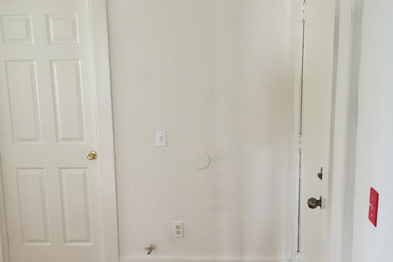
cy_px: 143
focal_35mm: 37
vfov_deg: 35.9
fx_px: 404
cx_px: 198
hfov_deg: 51.9
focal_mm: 4.15
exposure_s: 1/10
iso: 100
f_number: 2.2
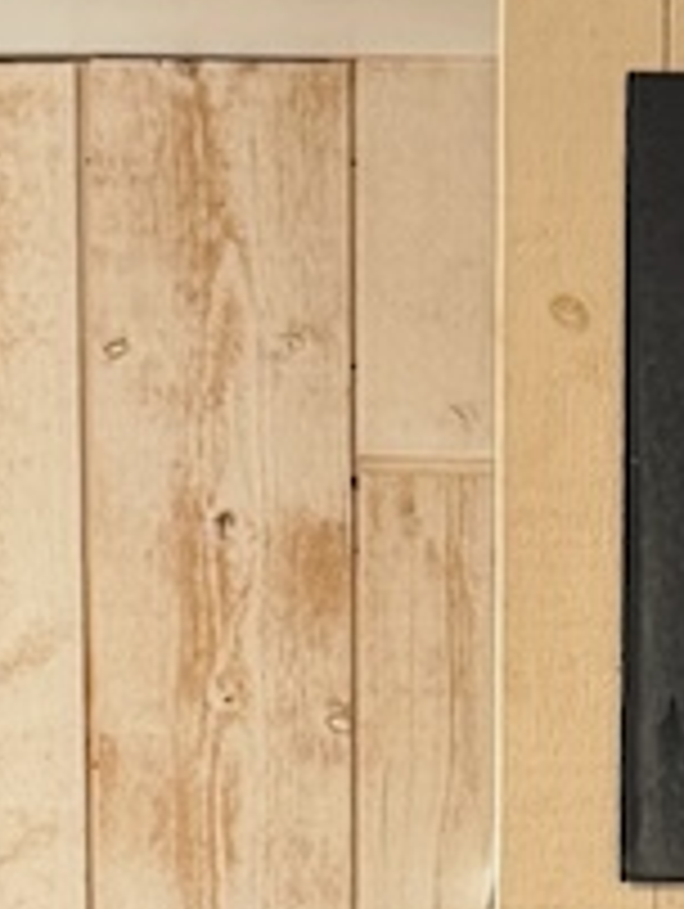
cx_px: 482
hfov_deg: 9.8
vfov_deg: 12.1
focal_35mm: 152
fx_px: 3996
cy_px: 1516
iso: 250
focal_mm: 6.76
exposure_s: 1/60
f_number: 1.78
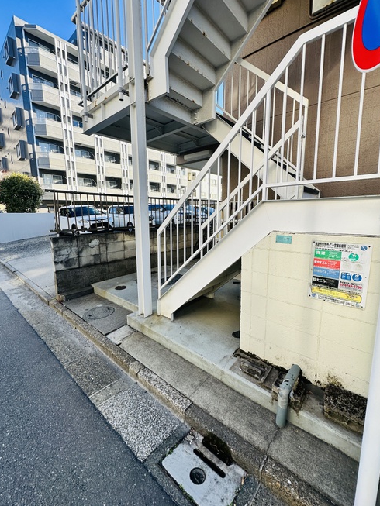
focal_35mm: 15
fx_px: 219
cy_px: 244
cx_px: 195
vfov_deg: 98.1
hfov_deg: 81.7
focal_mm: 2.22
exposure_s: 1/527
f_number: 2.2
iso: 40
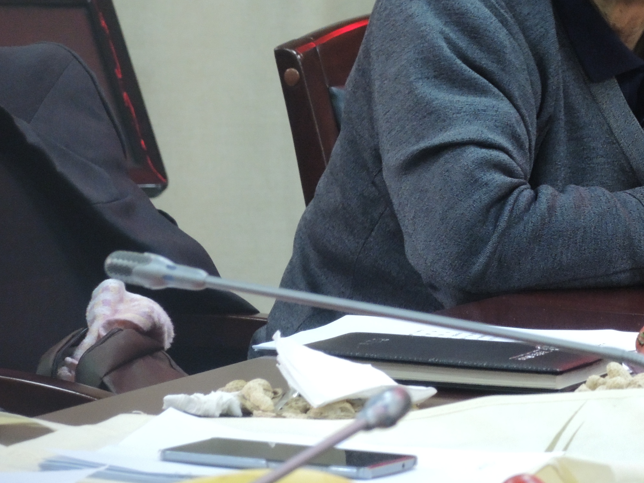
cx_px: 615
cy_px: 5
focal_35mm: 400
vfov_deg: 3.7
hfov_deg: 4.9
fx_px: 7442
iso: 800
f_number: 4
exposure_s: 1/13
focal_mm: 42.8
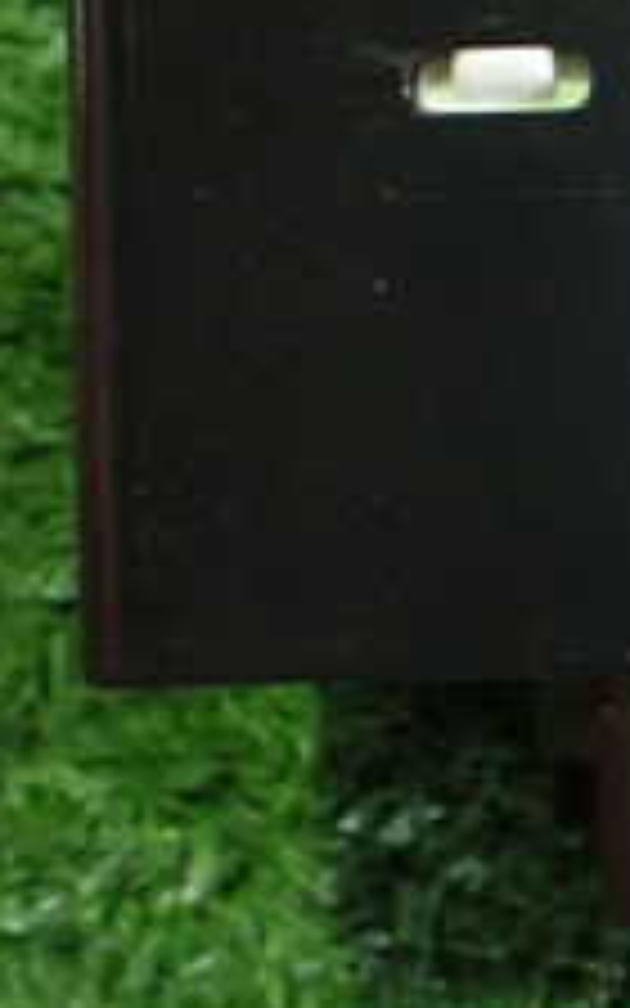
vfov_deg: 24.4
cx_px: 1184
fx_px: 2335
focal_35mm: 85
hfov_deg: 13.5
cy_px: 500
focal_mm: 5.4
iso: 800
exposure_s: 1/60
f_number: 2.3
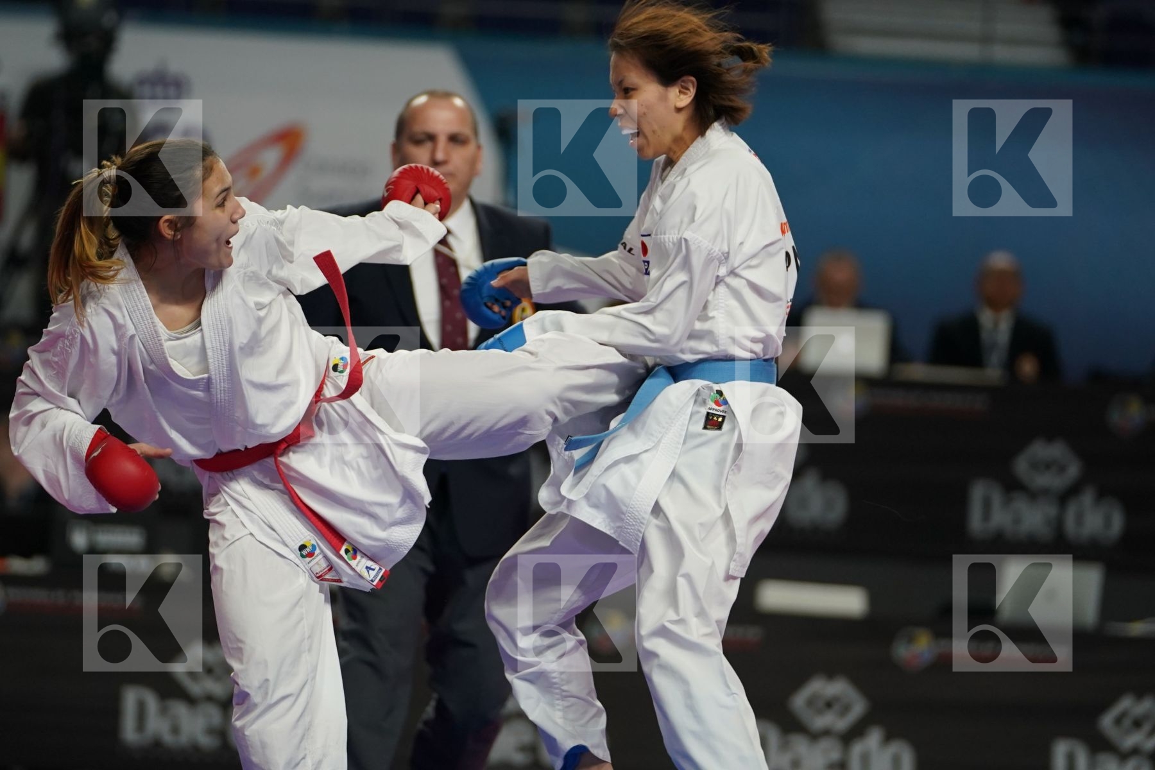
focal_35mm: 250
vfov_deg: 5.5
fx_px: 8020
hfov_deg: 8.2
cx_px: 578
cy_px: 385
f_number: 2.8
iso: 1250
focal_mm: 167
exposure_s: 1/1000
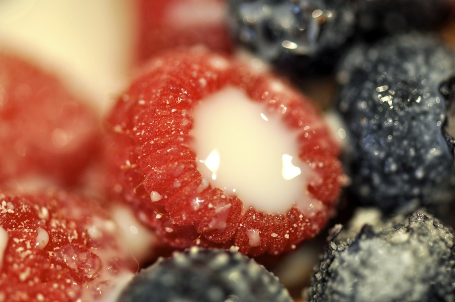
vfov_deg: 8.7
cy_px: 151
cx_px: 228
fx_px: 1988
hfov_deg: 13.1
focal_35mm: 158
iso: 400
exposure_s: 1/125
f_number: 3.8
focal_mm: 105
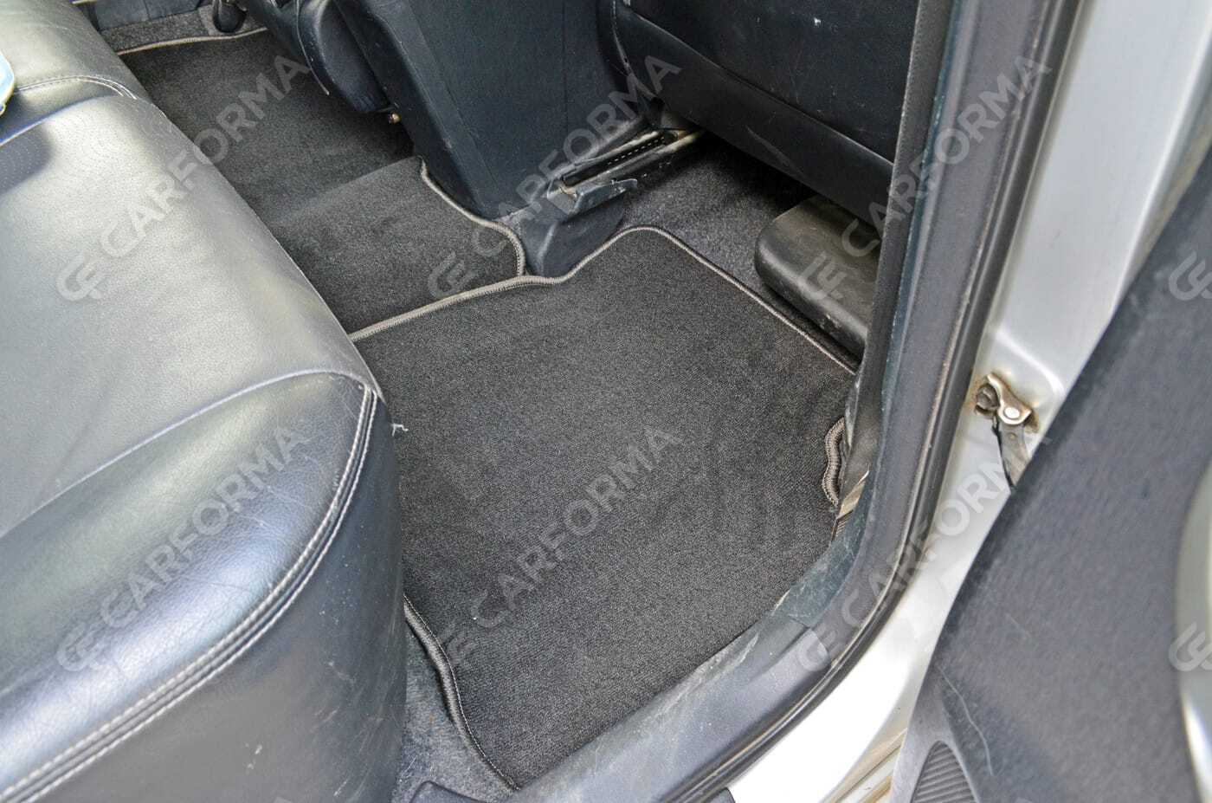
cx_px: 606
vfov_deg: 47.7
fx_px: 907
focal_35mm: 27
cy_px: 402
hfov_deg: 67.5
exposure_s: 1/15
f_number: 8
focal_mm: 18
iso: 560
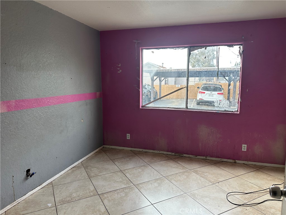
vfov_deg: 56.8
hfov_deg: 71.6
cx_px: 143
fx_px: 198
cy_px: 108
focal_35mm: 24
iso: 80
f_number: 1.78
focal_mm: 6.86
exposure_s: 1/243
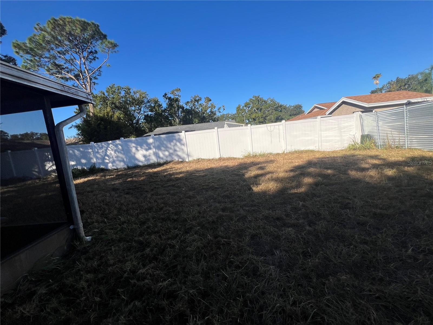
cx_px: 216
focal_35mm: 13
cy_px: 162
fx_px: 163
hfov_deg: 106.2
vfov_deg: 89.9
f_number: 1.8
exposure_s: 1/1783
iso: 32
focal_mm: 1.57
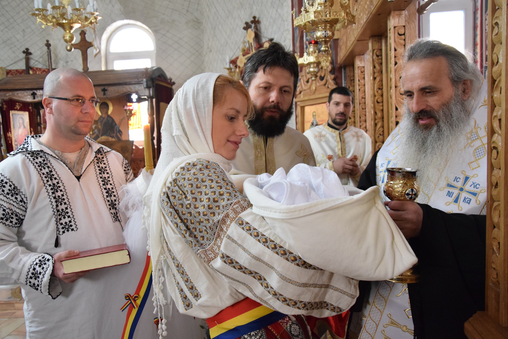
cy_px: 170
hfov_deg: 59.5
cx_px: 254
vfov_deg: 41.7
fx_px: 444
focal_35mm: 32
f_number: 5
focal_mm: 21
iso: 3200
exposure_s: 1/60
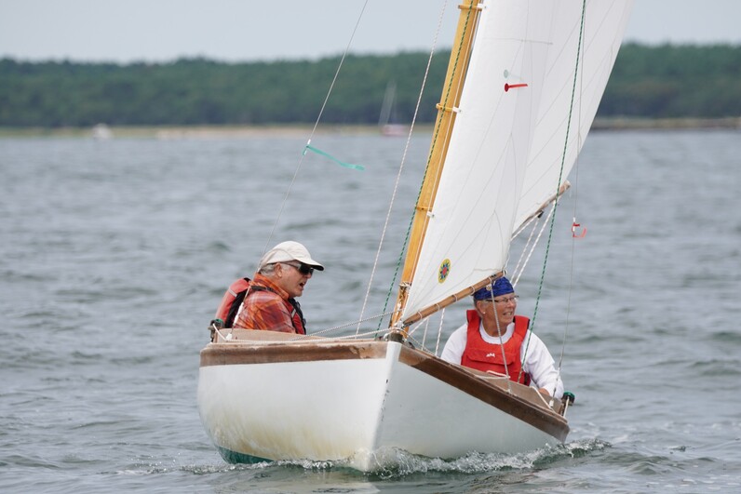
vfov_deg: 3.2
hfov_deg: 4.8
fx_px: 8780
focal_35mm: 427
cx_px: 370
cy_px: 247
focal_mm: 283
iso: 250
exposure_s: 1/1250
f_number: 5.6
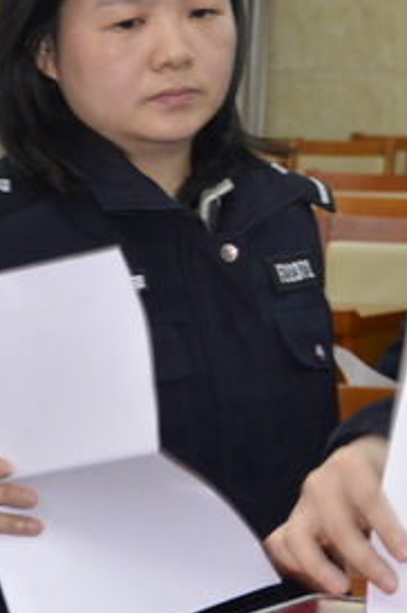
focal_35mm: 224
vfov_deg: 9.2
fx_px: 3808
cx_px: 485
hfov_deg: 6.1
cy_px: 112
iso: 640
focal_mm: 40
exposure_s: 1/60
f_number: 4.5
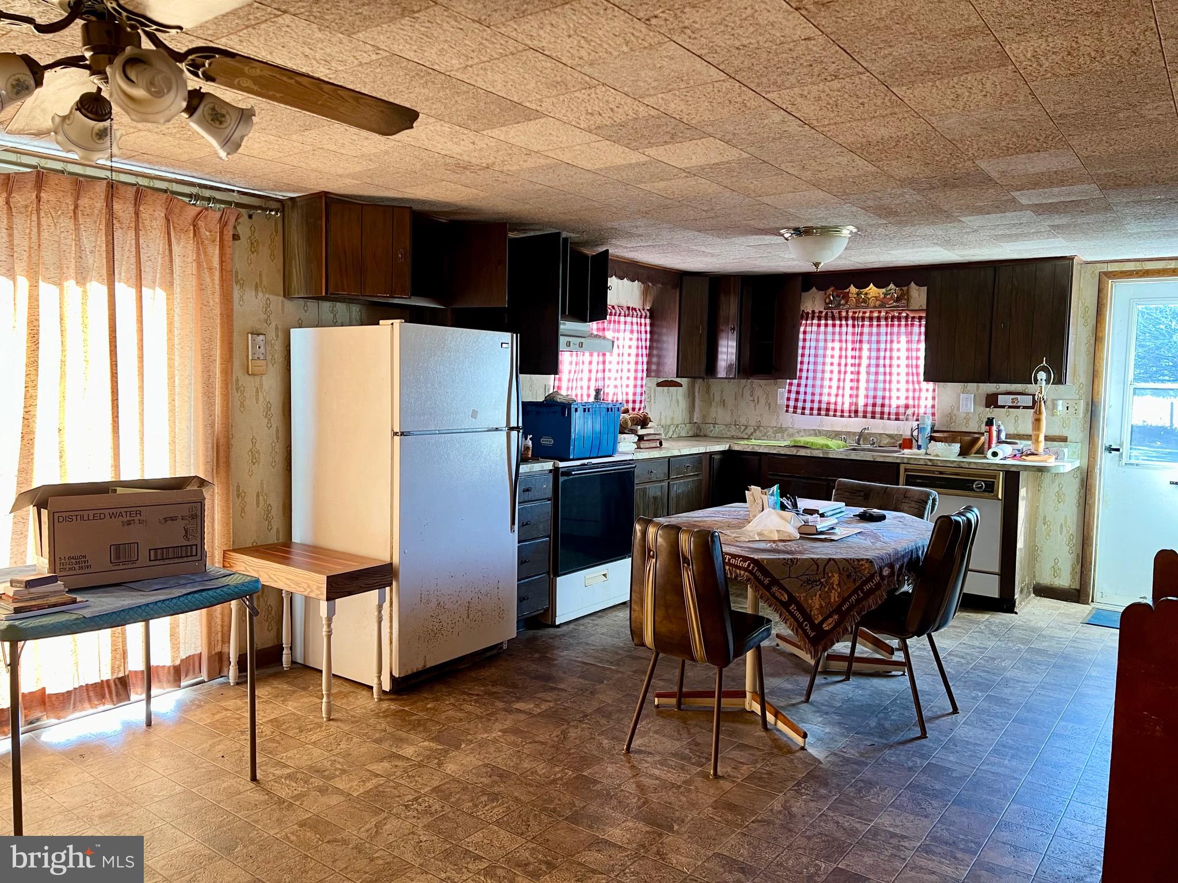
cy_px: 442
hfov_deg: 67.3
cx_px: 589
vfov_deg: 53.1
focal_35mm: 26
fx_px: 885
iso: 125
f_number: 1.5
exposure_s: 1/87
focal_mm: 5.7
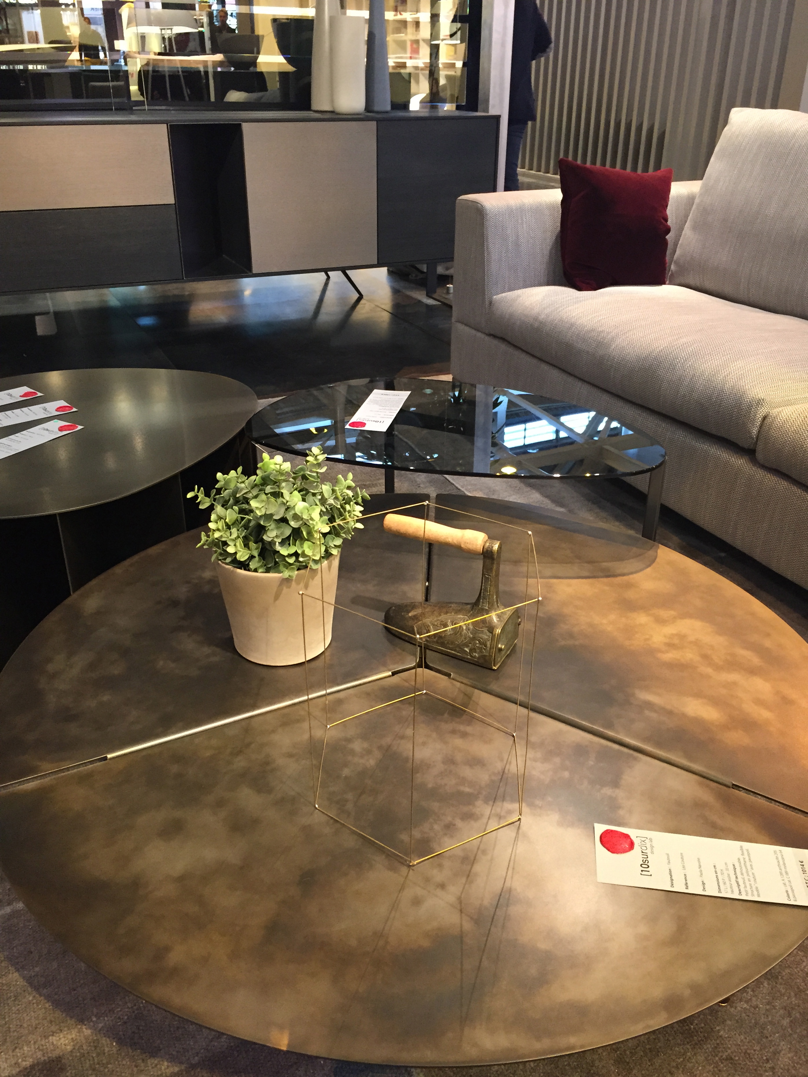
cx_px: 404
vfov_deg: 61.7
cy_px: 538
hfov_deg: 48.2
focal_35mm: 29
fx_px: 903
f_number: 2.2
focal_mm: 4.15
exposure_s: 1/30
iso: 160
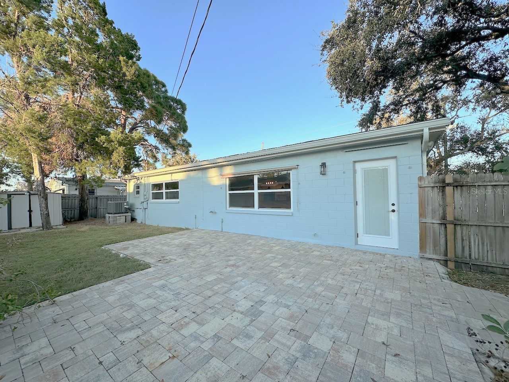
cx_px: 254
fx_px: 206
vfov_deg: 85.7
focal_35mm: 14
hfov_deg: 102.1
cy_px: 191
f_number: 2.2
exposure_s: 1/506
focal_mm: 2.22
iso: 40
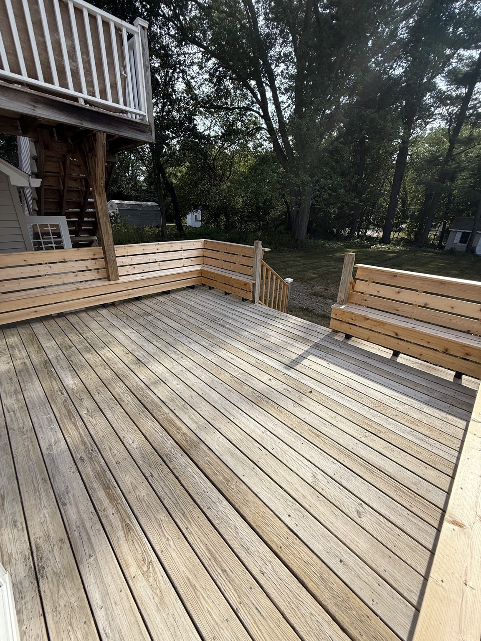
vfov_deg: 102.1
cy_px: 320
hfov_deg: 85.7
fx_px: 259
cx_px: 240
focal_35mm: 14
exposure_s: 1/1068
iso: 50
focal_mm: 2.22
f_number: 2.2
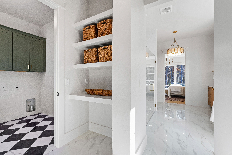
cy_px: 78
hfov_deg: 100.4
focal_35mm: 15
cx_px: 116
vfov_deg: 77.3
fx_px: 97
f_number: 8
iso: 100
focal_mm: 10
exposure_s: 1/6
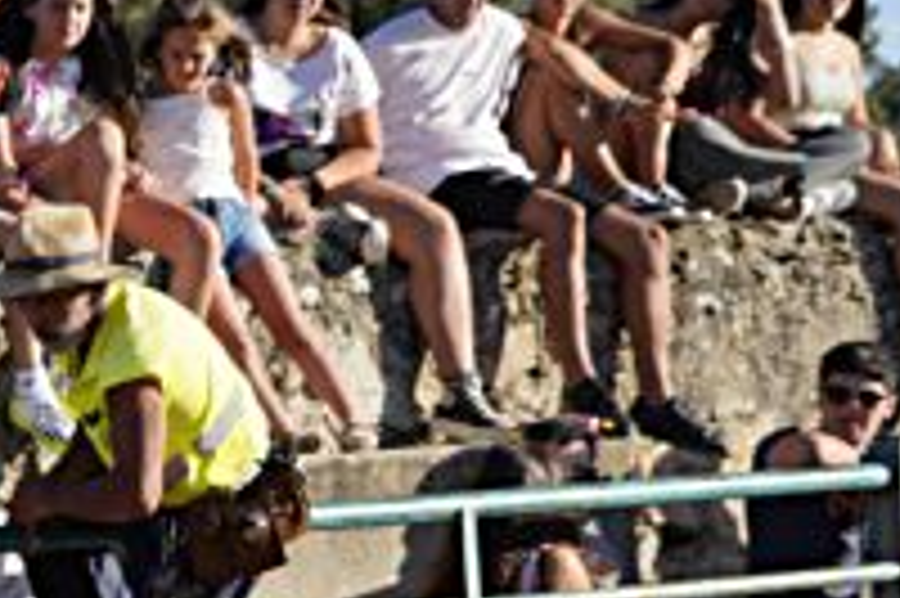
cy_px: 661
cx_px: -342
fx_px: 4646
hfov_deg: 10.8
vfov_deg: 7.3
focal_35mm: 186
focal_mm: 58
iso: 100
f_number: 5
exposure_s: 1/400
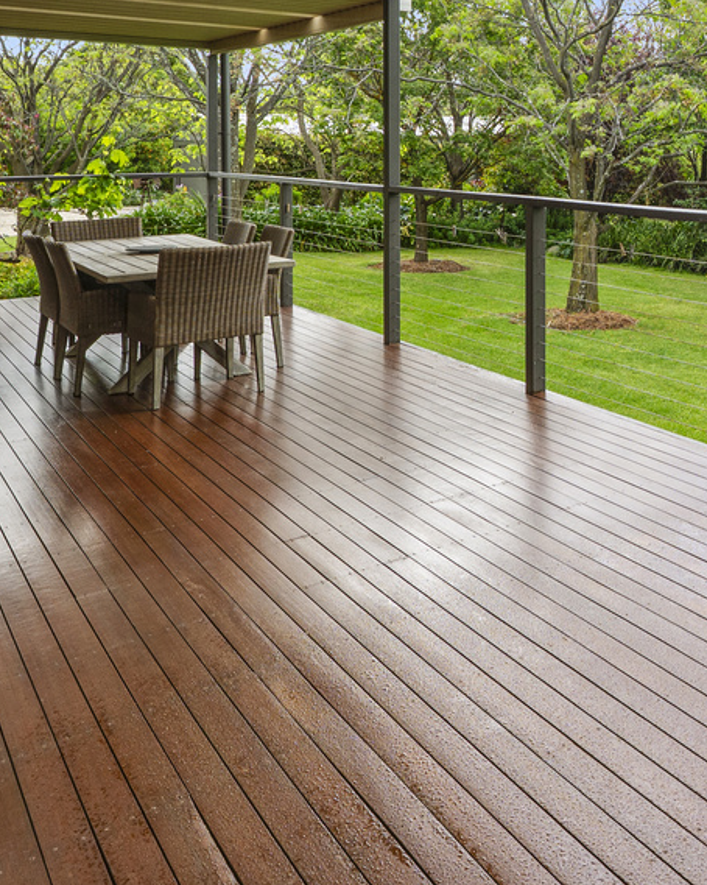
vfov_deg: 45.9
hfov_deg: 35.1
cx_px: 754
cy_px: 147
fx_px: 968
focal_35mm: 37
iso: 200
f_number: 9
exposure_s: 1/100
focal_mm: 14
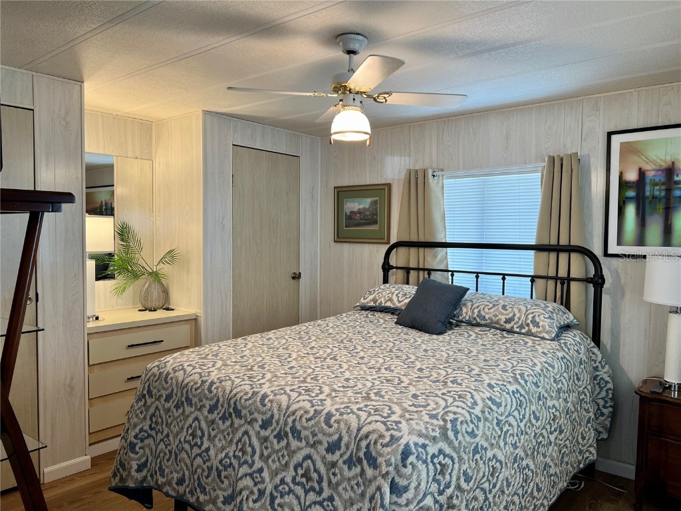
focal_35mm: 26
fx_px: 511
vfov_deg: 53.1
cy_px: 256
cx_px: 340
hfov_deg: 67.3
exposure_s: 1/60
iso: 80
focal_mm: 5.7
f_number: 1.5
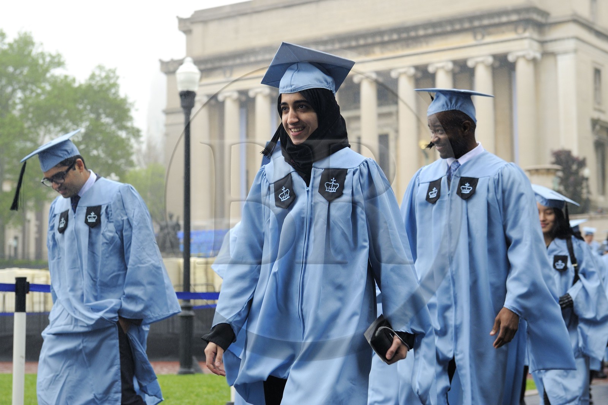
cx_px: 304
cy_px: 202
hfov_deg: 32.4
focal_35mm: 62
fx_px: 1047
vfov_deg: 21.9
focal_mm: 62
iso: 800
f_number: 5
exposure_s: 1/200
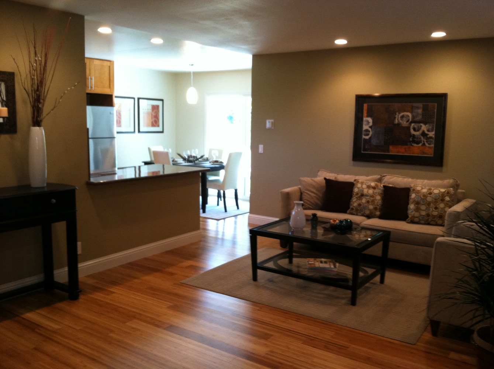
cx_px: 247
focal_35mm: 35
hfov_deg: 52.7
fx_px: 499
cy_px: 184
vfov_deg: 40.6
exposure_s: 1/15
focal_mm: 3.85
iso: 125
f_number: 2.8
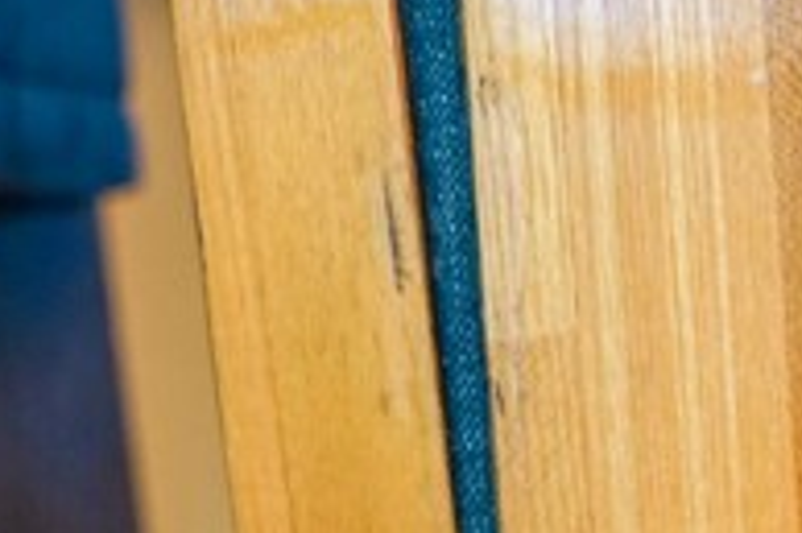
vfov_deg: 12.1
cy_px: 926
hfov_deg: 18.8
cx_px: 839
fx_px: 2337
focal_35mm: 105
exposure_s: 1/30
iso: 1600
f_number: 4
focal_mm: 24
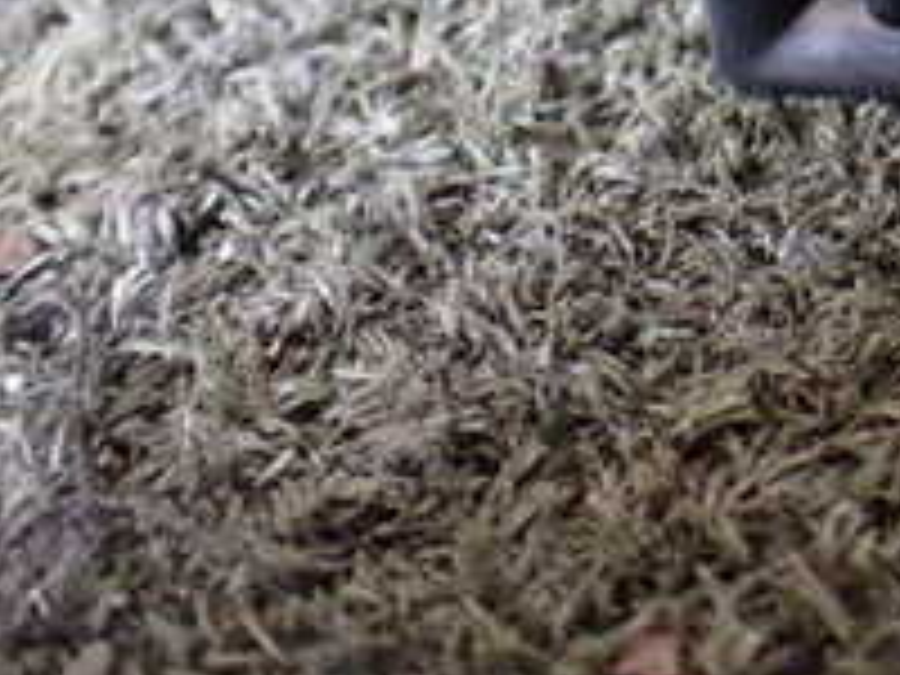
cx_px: 1269
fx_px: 2340
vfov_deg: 15.3
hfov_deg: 19.5
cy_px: -306
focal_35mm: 90
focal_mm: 5.4
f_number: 2.3
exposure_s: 1/40
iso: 800
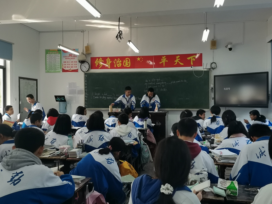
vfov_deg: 40.7
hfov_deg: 52.6
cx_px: 136
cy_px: 102
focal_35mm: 35
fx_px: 275
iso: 125
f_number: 1.8
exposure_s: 1/100
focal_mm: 4.75
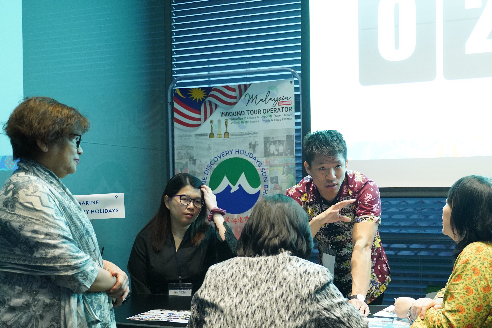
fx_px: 615
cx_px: 328
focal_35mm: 45
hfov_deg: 43.0
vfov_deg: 29.8
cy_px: 201
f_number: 2.8
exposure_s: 1/160
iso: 6400
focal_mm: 33
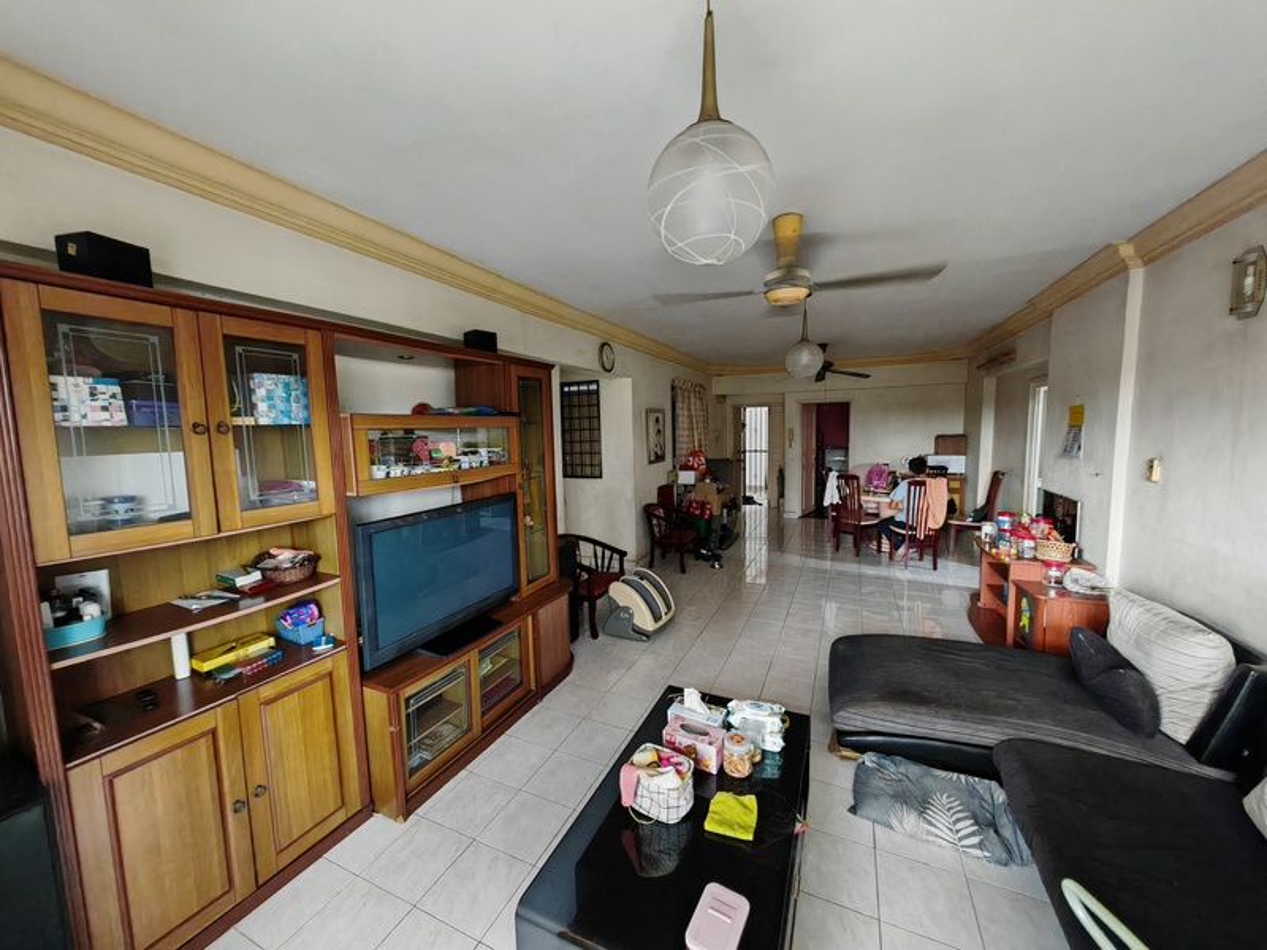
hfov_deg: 106.2
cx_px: 634
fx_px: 476
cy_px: 475
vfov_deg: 89.9
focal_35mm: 13
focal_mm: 1.82
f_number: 2
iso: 1250
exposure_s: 1/33
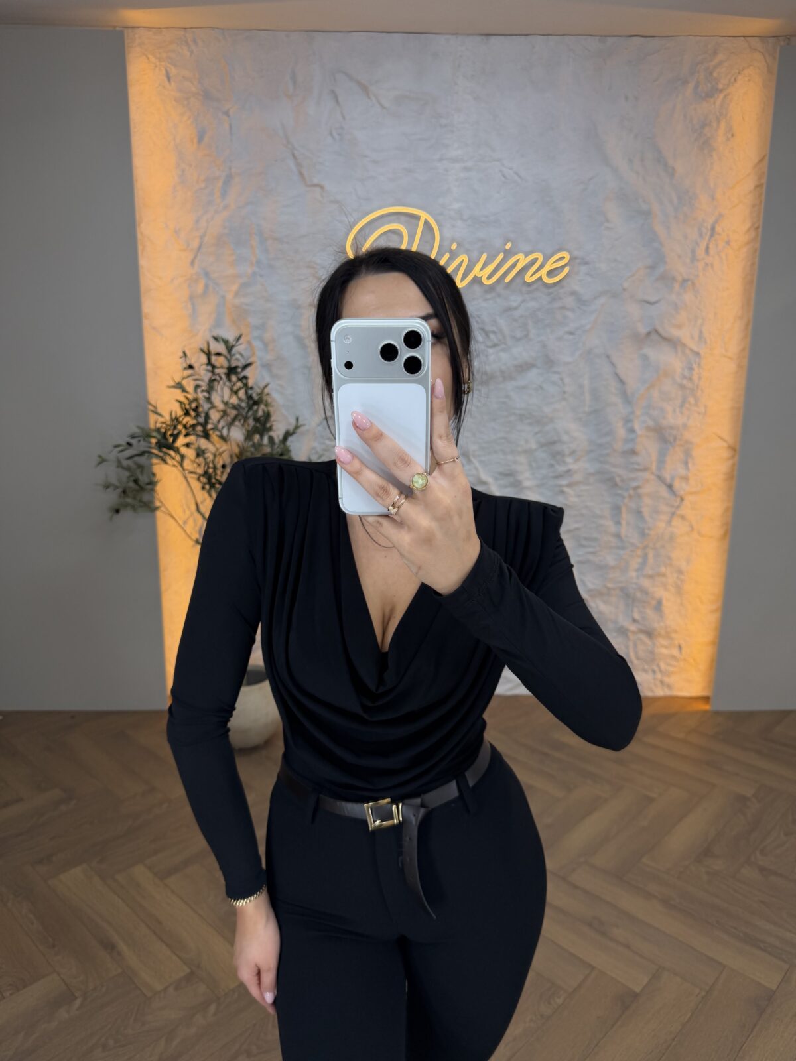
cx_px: 398
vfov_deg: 71.6
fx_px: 736
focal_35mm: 24
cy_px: 530
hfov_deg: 56.8
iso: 64
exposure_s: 1/223
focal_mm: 6.76
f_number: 1.78
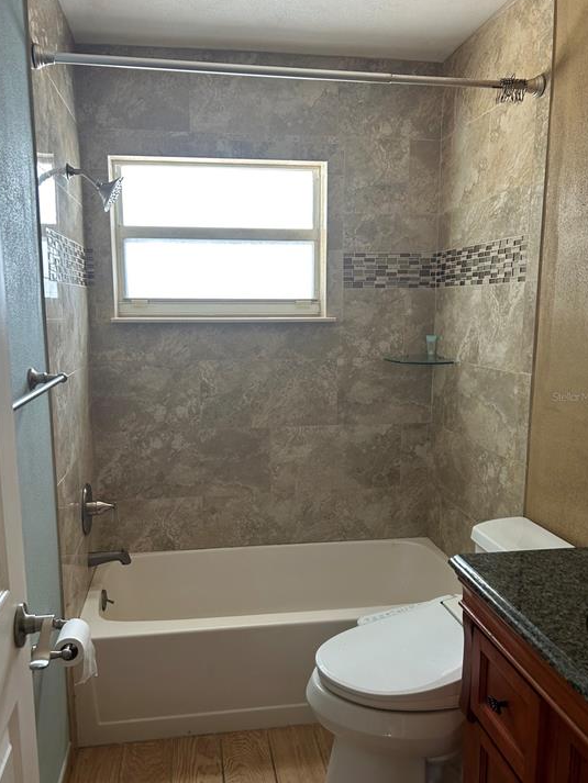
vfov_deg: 63.4
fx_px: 634
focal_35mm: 28
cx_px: 286
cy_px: 396
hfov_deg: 49.8
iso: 125
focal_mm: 5.7
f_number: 1.5
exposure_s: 1/118
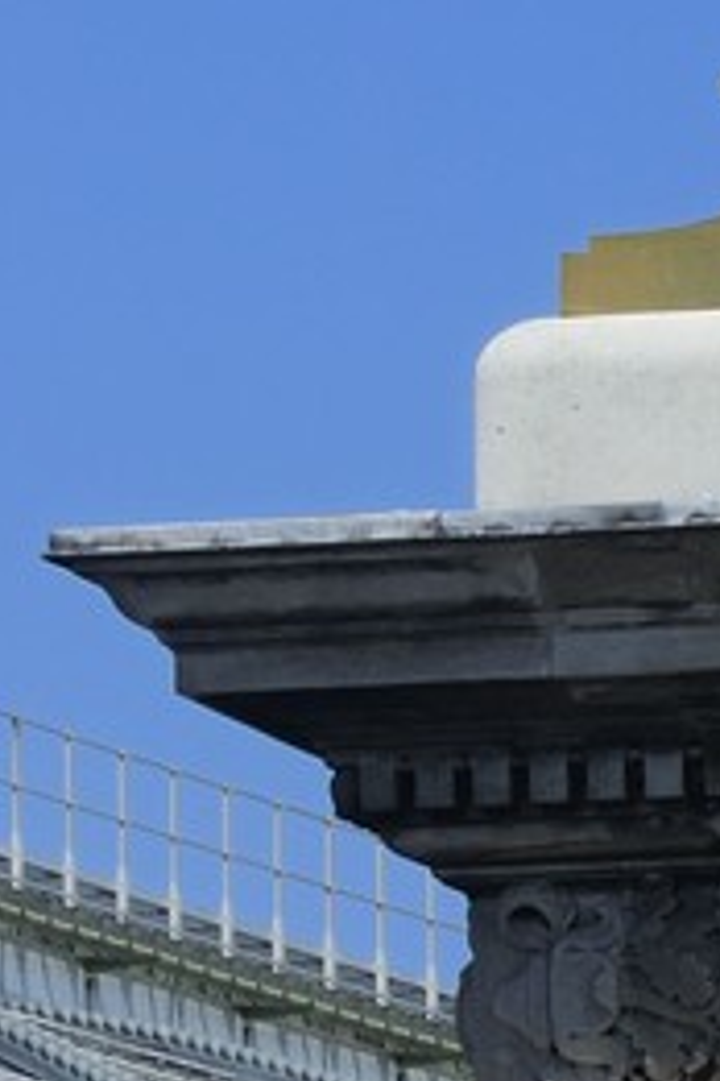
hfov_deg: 1.1
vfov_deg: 1.7
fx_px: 36777
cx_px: 2152
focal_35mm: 1226
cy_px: 882
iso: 200
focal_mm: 200
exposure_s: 1/160
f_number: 16
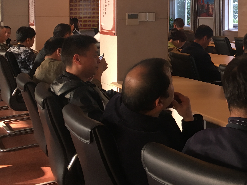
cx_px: 217
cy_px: 18
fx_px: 385
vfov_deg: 26.1
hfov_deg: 33.8
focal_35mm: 54
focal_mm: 4.15
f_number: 2.2
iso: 64
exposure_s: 1/33
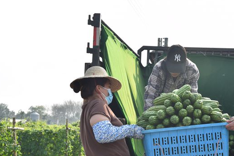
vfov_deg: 18.4
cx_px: 174
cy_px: 92
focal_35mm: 74
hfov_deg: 27.0
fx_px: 481
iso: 200
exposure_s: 1/320
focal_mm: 48
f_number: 9
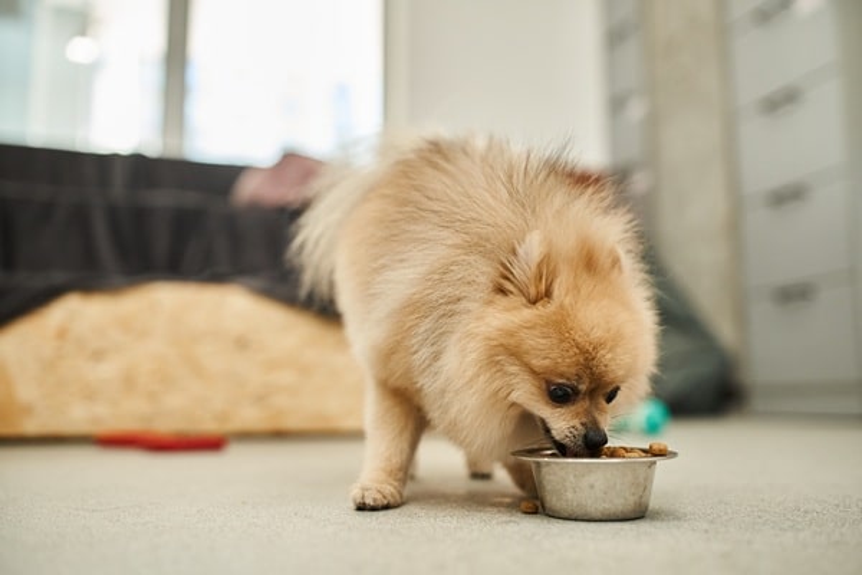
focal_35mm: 35
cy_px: 288
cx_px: 431
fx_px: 838
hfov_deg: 54.4
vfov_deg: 37.9
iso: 1000
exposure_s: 1/500
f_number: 2
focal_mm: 35
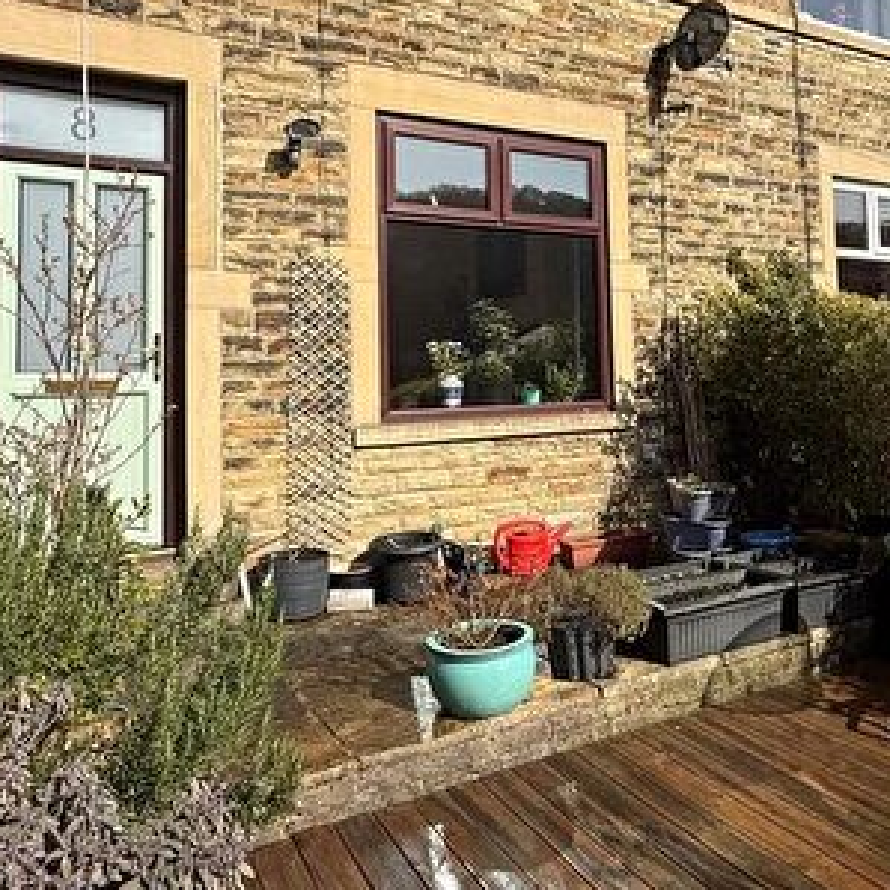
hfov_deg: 55.0
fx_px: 844
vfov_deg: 54.7
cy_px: 314
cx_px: 554
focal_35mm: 29
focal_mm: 2.22
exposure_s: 1/2320
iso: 50
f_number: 2.2
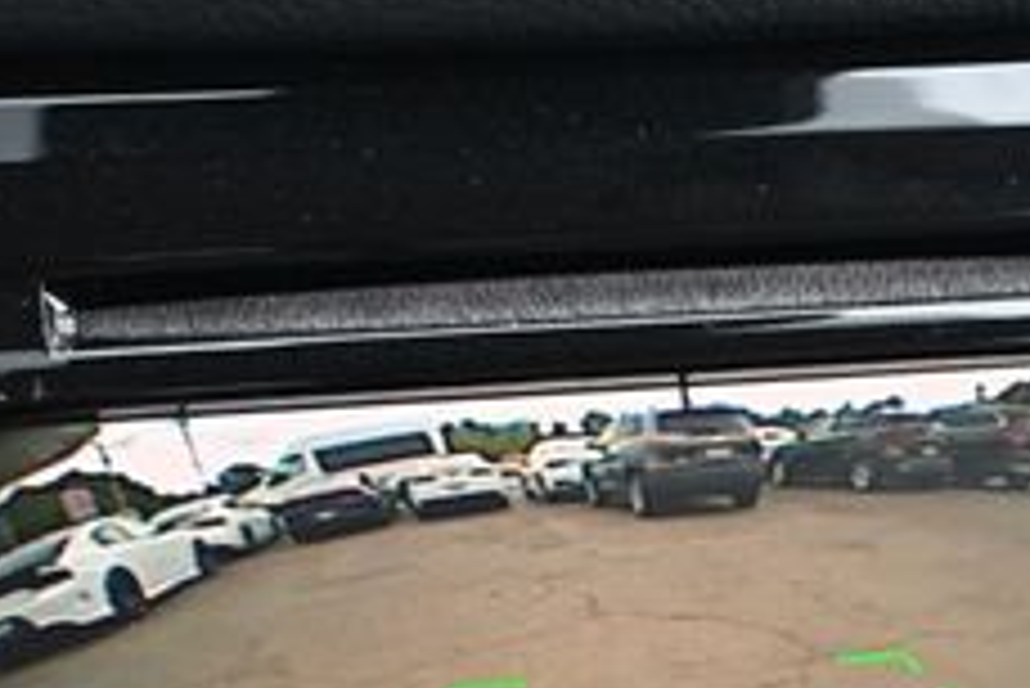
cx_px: 598
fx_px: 3475
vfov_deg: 11.1
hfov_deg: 16.8
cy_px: 782
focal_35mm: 121
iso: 1250
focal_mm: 29
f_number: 4.8
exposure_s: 1/125
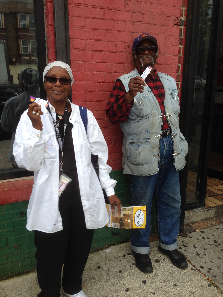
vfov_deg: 55.4
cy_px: 148
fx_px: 283
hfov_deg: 42.9
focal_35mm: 33
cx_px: 112
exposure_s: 1/577
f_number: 2.4
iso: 50
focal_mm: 4.12
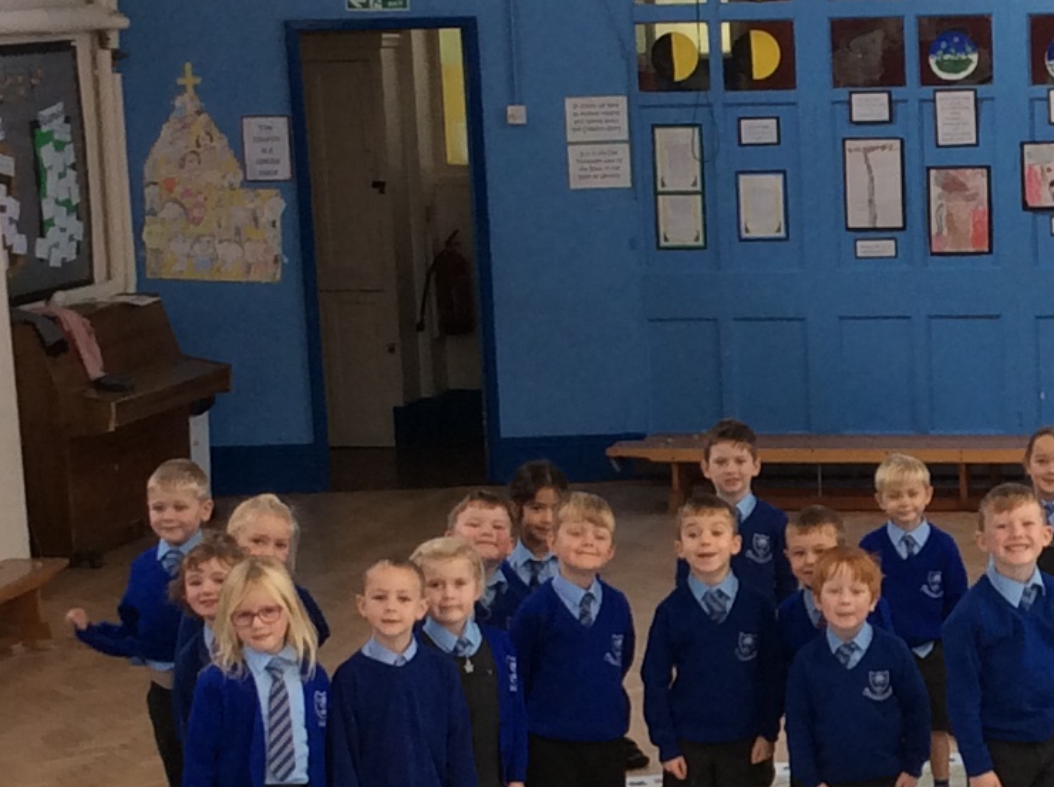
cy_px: 593
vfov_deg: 13.1
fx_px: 3404
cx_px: 993
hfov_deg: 17.3
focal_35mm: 112
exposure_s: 1/33
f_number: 2.4
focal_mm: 3.3
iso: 32
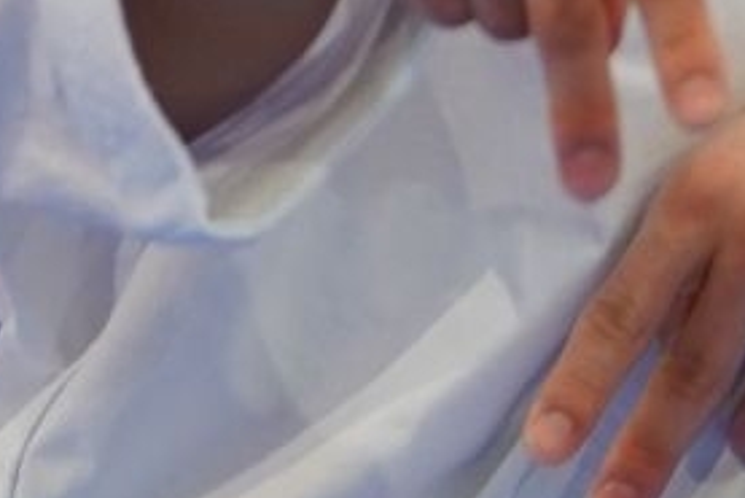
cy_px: -458
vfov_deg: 0.7
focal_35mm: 1948
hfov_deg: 1.1
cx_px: 1175
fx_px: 40332
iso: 640
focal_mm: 200
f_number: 2.8
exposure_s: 1/400
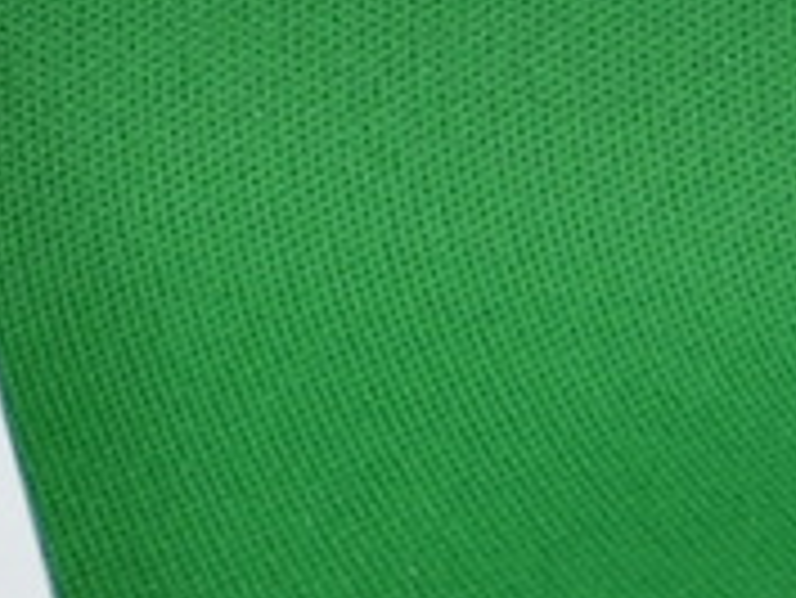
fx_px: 3014
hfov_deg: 12.9
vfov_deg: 11.1
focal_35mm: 131
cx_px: -861
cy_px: -121
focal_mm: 5.4
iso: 320
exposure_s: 1/125
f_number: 3.5
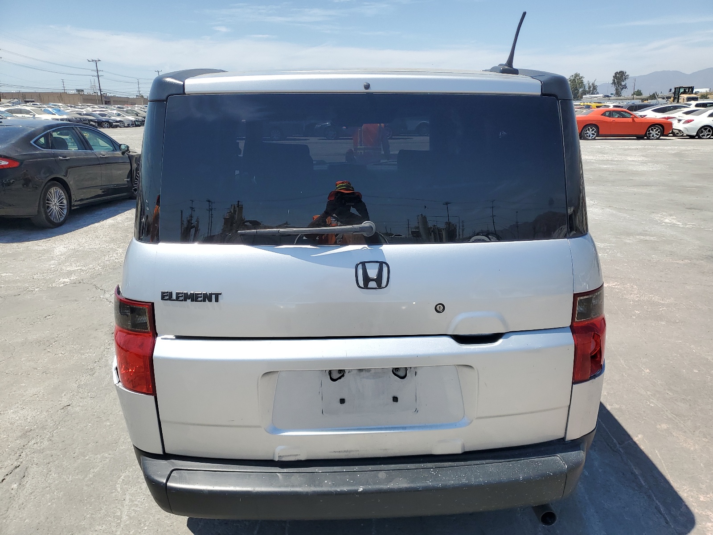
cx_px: 356
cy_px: 268
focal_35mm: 26
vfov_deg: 53.1
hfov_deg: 67.3
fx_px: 536
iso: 50
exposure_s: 1/3333
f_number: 1.5
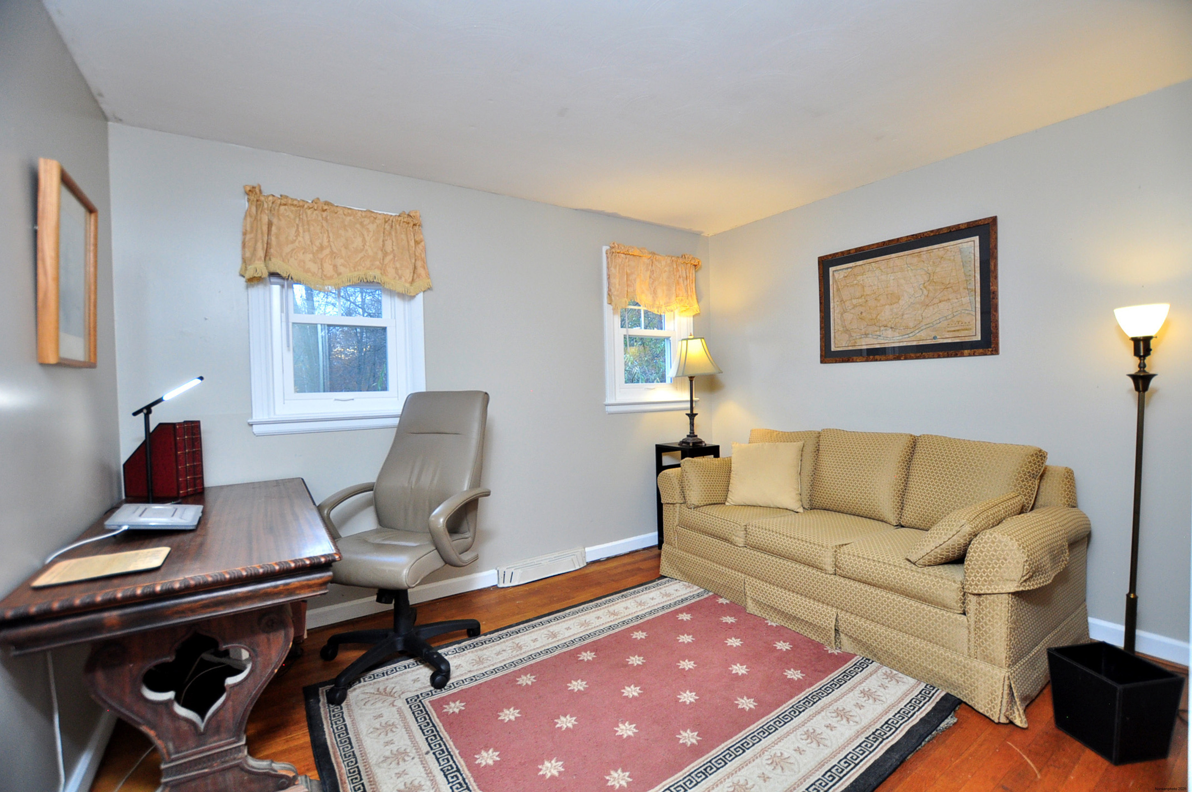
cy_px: 396
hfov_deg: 100.5
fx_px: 496
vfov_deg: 77.2
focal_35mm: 15
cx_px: 596
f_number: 3.5
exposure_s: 1/100
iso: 640
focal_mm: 10
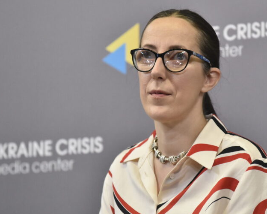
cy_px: 119
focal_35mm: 308
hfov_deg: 6.3
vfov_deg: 5.0
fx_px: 2433
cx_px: 160
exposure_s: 1/320
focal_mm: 200
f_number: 4.5
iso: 4000
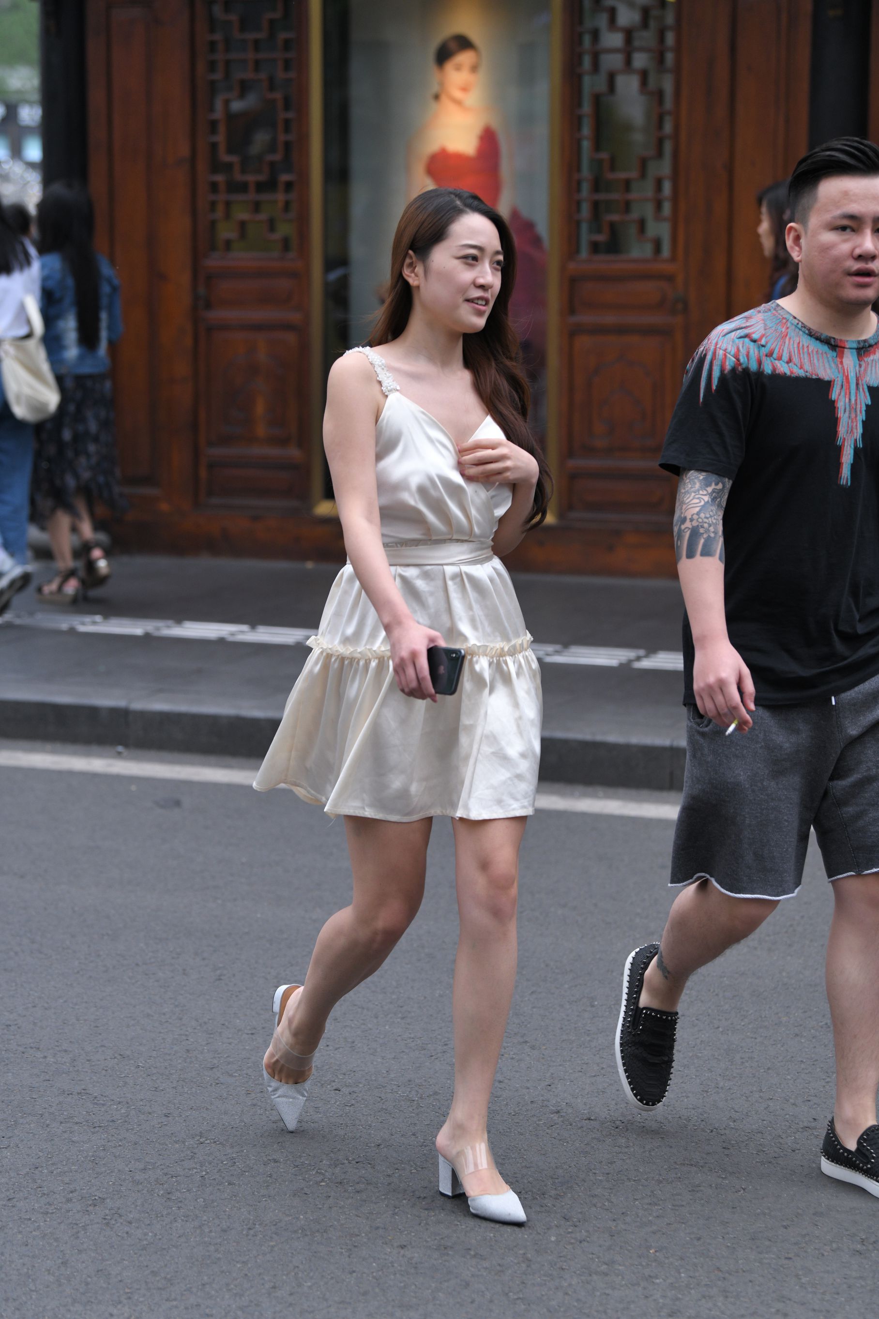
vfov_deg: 21.5
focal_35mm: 95
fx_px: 3479
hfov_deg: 14.4
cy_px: 660
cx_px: 440
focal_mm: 95
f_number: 3.5
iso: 640
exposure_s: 1/500
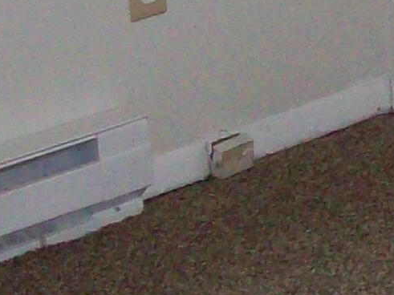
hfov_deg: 8.7
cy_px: 14
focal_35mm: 220
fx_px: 2503
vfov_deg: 6.7
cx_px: 642
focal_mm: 6
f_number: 2.7
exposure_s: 1/64
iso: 200
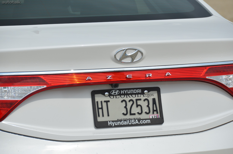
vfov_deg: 4.6
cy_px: 77
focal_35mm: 300
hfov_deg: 6.9
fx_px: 1938
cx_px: 116
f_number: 8
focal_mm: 200
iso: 360
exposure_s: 1/2000
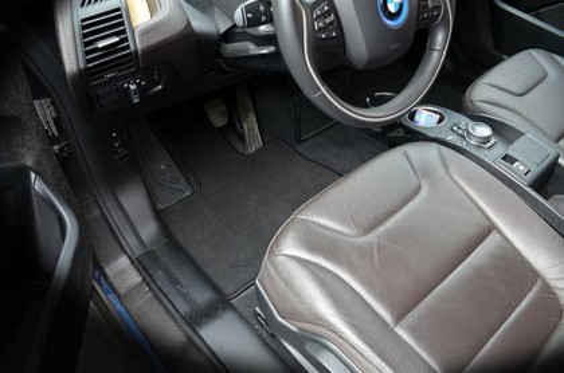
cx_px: 282
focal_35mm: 27
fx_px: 422
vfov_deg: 47.7
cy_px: 186
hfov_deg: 67.5
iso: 400
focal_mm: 18
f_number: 5
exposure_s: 1/100
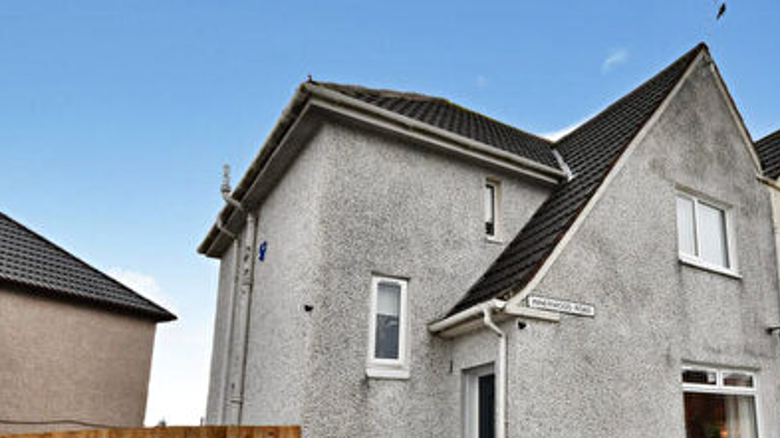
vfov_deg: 40.6
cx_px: 595
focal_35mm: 28
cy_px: 316
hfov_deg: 63.5
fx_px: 579
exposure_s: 1/10
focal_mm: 10
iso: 100
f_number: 8
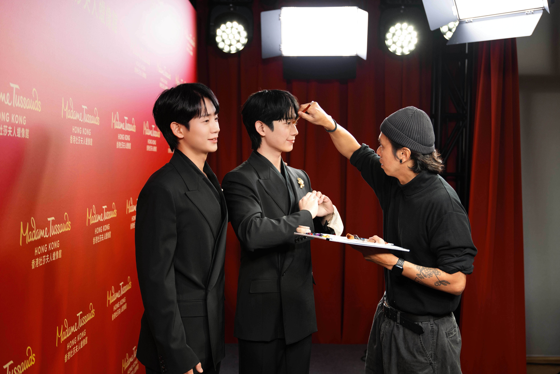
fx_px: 731
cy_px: 187
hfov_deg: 41.9
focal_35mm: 47
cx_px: 280
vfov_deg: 28.7
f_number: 3.6
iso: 250
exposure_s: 1/125
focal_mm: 47
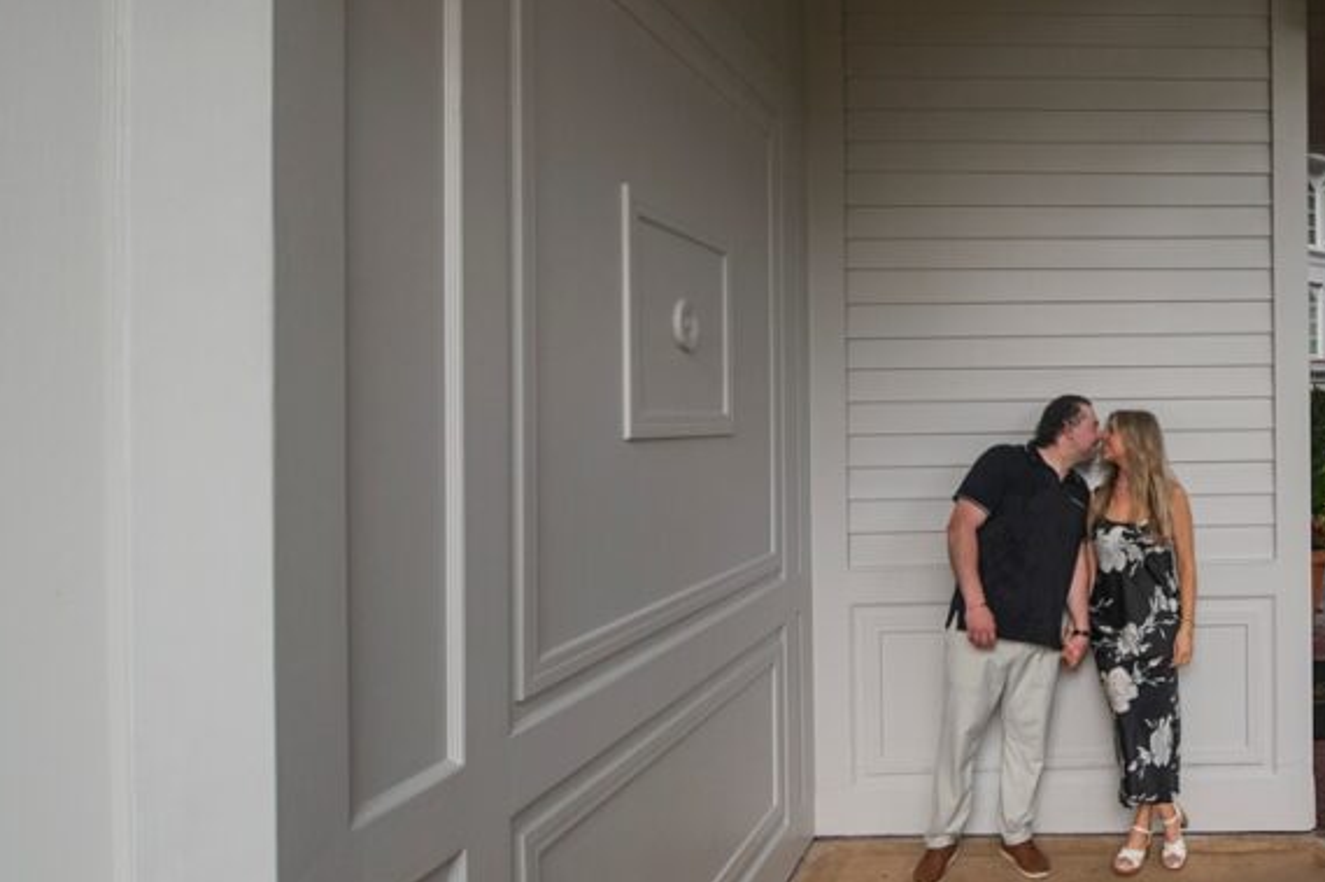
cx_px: 1136
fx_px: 993
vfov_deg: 47.9
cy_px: 415
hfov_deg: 59.6
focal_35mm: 27
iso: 220
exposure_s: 1/160
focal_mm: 15
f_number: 3.2
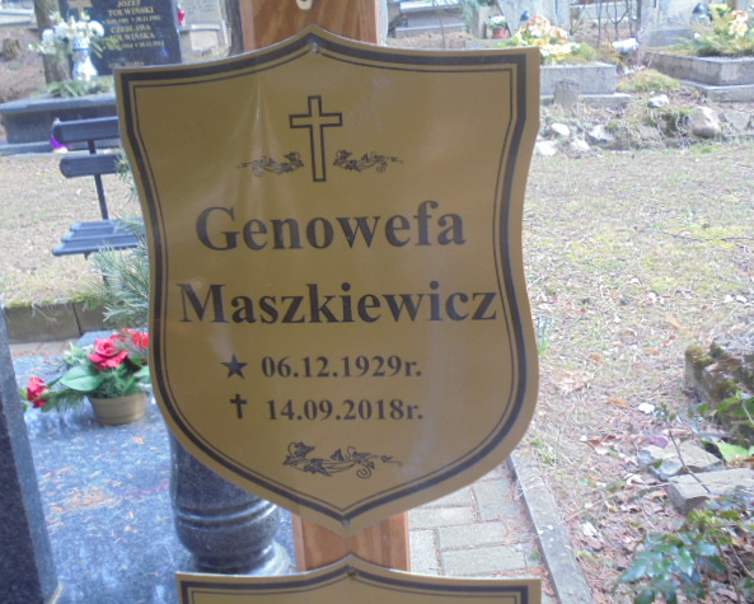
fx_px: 893
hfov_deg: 45.8
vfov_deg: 37.4
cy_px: 301
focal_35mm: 40
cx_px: 369
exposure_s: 1/40
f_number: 4.2
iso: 100
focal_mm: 6.9
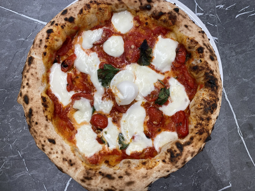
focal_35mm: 26
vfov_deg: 53.1
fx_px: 192
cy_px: 96
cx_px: 128
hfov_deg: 67.3
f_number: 1.8
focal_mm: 4.25
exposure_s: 1/102
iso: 64
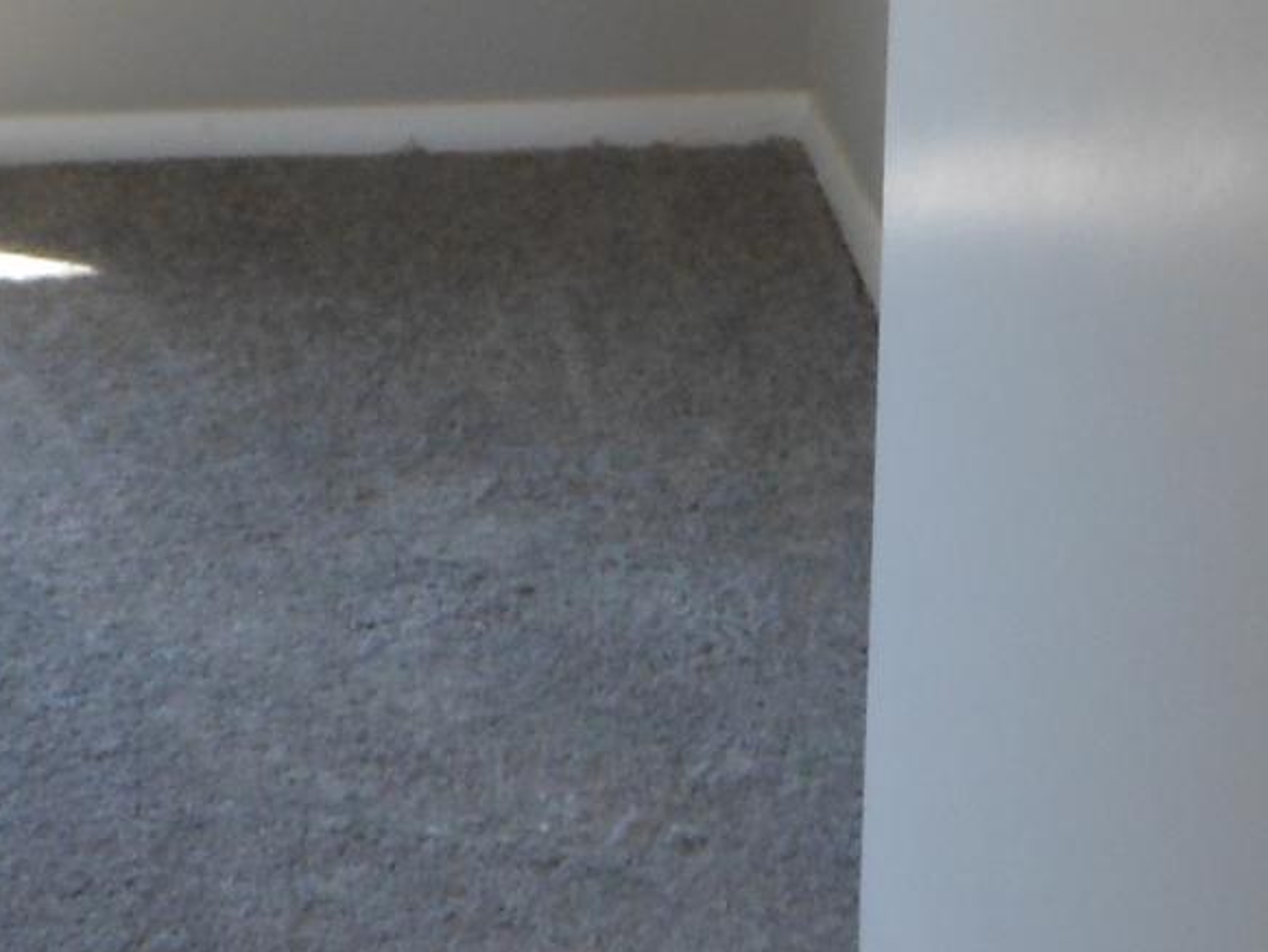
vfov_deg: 10.8
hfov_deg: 14.4
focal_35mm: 134
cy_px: -297
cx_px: 1408
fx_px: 4909
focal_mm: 6.8
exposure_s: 1/30
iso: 160
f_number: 3.6
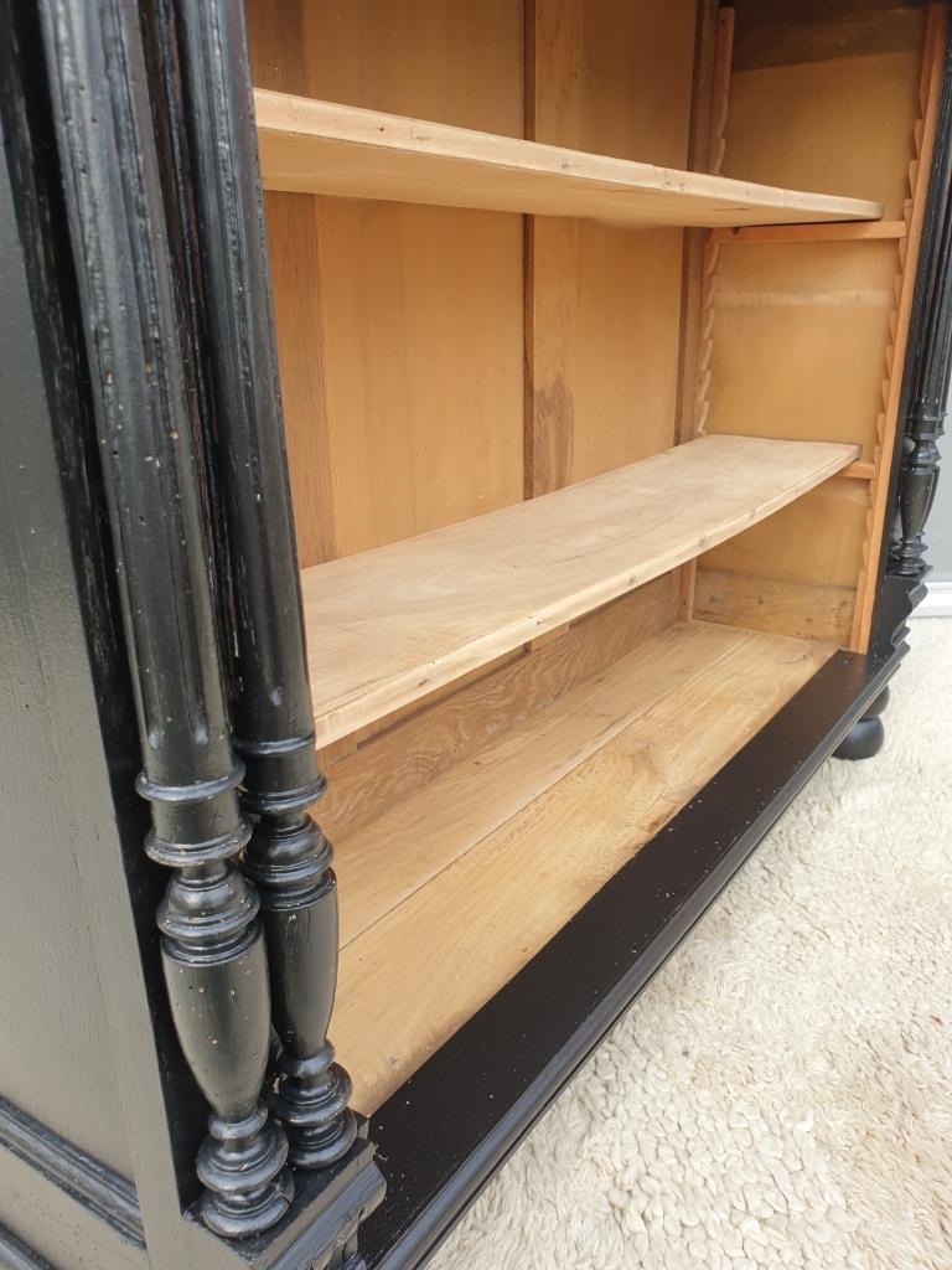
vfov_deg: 67.3
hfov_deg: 53.1
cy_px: 635
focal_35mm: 26
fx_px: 953
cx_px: 476
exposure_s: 1/176
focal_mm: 4.3
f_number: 2.4
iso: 50
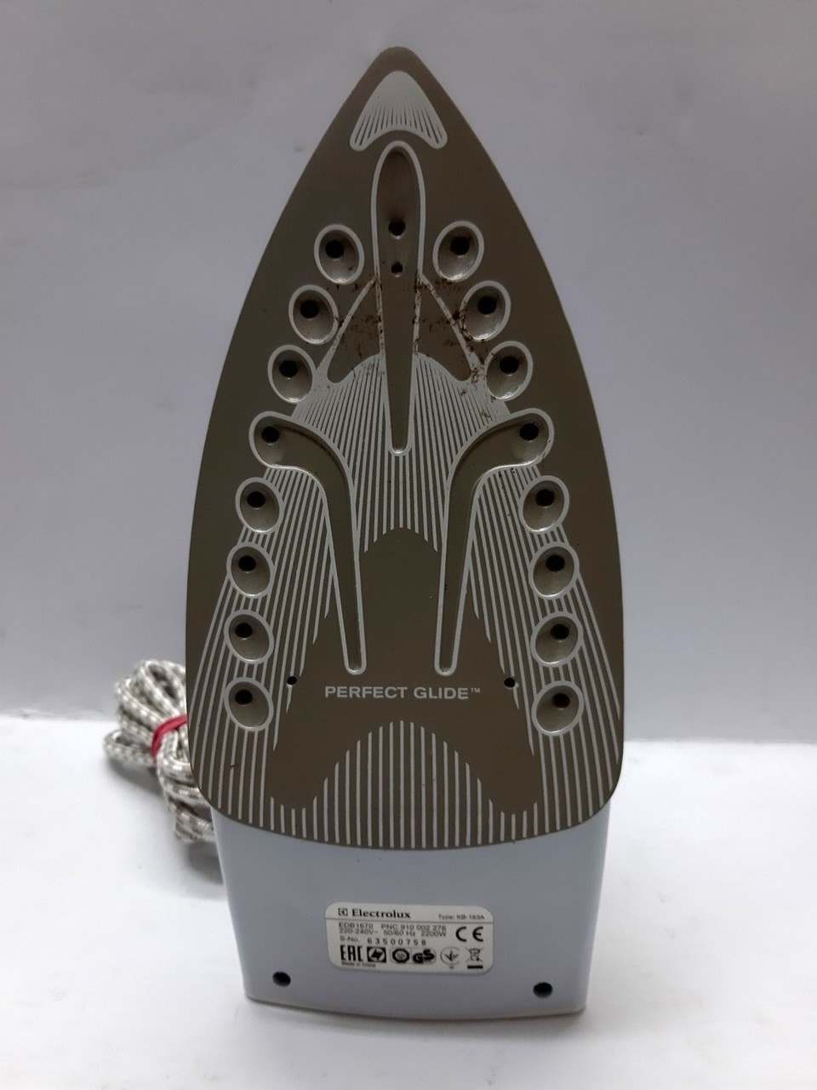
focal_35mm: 27
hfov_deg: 51.4
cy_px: 545
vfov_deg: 65.3
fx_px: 850
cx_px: 408
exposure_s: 1/50
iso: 100
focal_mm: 3.93
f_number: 1.7
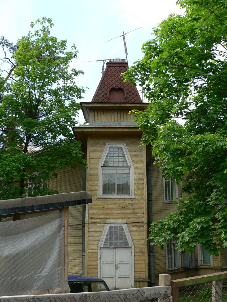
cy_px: 151
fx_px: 315
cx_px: 114
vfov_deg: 51.3
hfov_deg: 39.7
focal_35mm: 36
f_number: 4
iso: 80
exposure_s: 1/200
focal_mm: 6
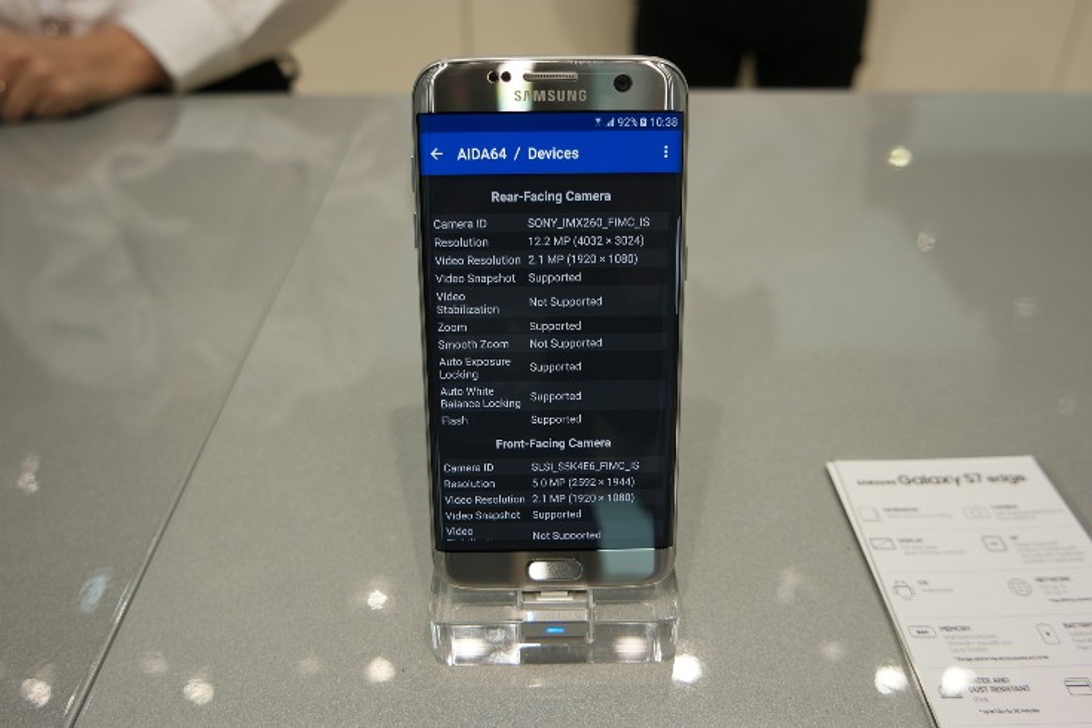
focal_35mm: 27
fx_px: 819
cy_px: 364
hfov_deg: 67.4
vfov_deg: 47.9
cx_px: 546
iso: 100
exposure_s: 1/80
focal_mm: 18
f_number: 4
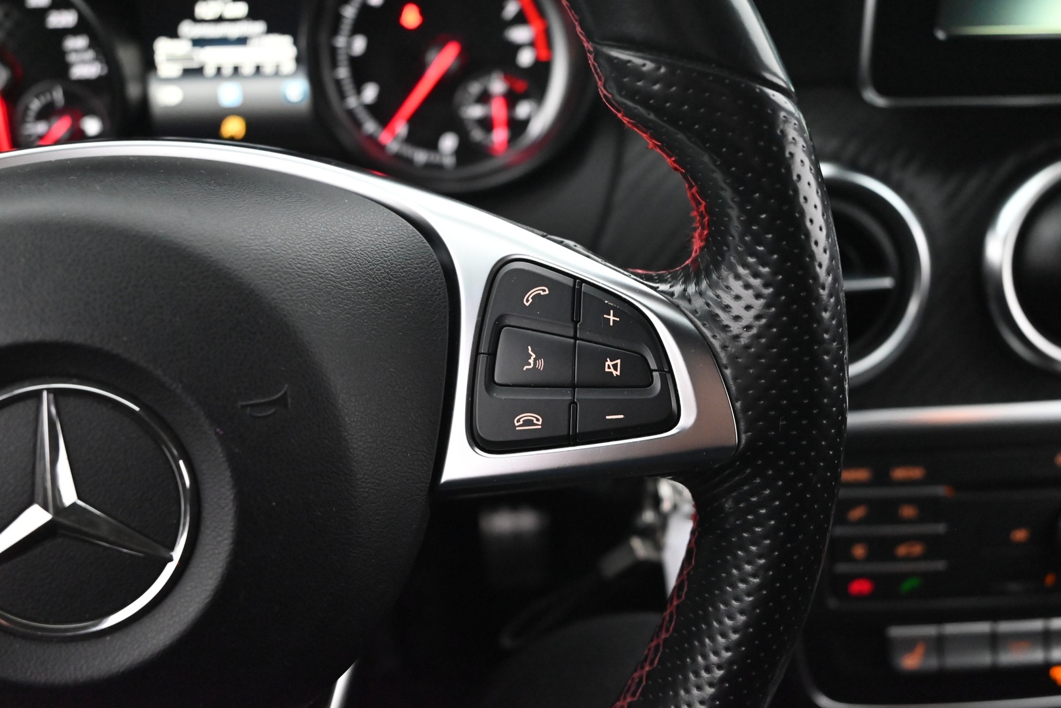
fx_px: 1031
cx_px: 530
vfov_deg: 37.9
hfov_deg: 54.4
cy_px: 354
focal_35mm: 35
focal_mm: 35
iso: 9000
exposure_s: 1/60
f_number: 5
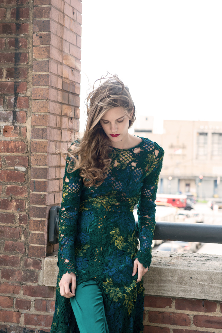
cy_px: 166
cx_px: 111
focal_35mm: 70
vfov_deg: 28.8
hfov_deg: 19.5
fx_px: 647
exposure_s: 1/125
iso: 400
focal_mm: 70
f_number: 5.6
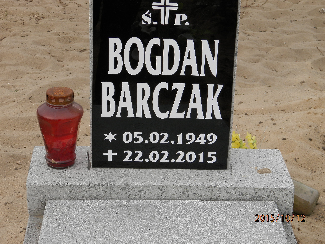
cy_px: 122
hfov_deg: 23.8
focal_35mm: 82
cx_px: 162
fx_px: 770
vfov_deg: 18.0
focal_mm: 14.6
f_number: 4.2
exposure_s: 1/400
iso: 80
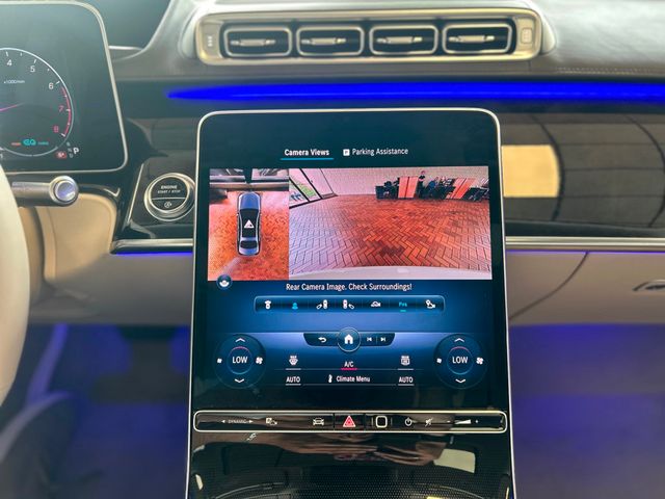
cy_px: 250
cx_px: 332
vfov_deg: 53.1
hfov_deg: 67.3
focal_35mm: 26
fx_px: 499
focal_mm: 5.7
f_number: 1.5
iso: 100
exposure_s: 1/54
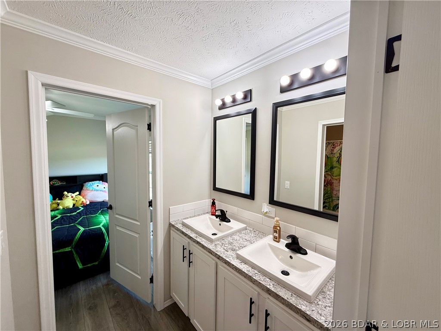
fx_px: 178
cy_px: 166
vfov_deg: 85.7
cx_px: 220
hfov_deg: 102.1
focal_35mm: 14
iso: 125
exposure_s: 1/120
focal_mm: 2.22
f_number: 2.2
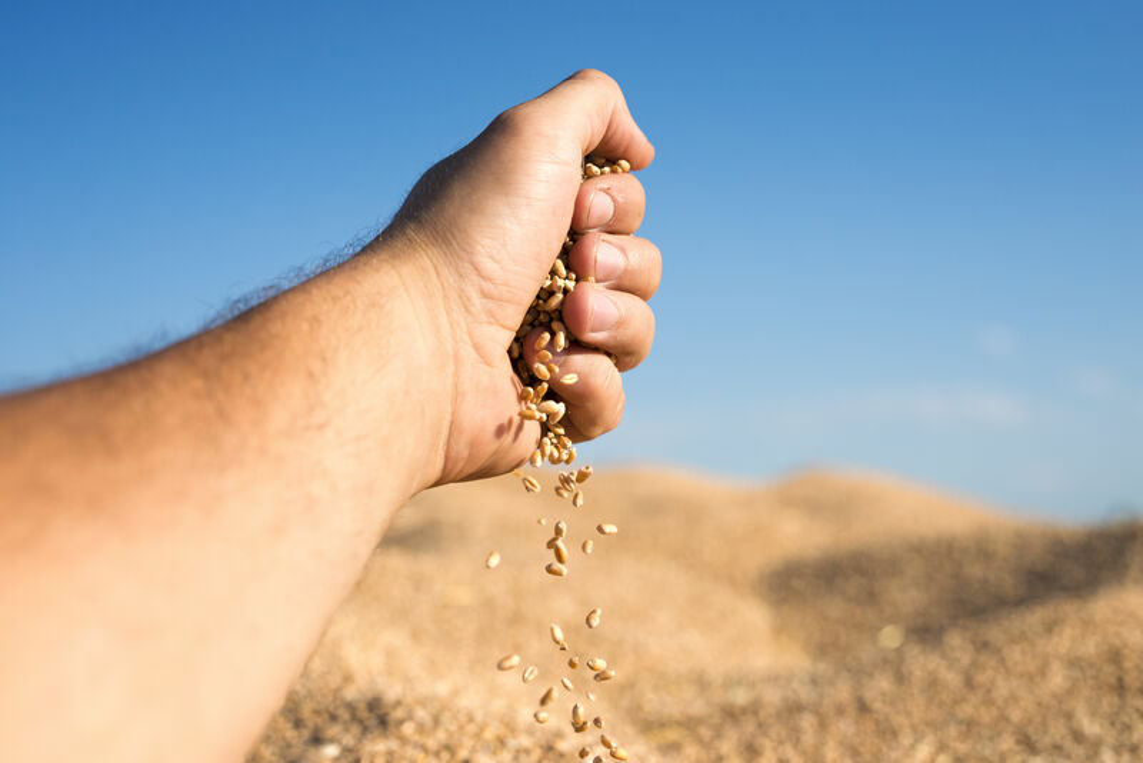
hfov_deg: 39.6
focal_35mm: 50
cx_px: 572
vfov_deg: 27.0
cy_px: 382
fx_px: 1588
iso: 640
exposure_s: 1/4000
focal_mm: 50
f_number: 5.6
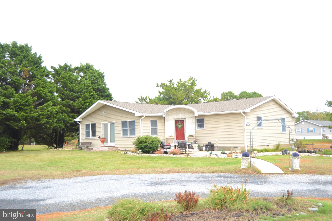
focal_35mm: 39
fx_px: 360
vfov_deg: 34.2
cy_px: 110
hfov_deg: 49.6
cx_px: 166
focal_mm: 26
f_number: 10
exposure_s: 1/200
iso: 100
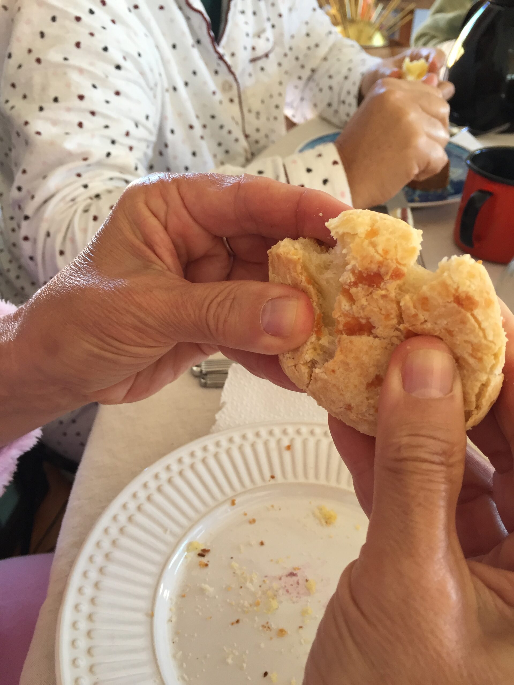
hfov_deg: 48.2
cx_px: 257
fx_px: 574
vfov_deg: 61.7
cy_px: 342
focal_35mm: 29
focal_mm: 4.15
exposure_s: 1/30
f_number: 2.2
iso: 80
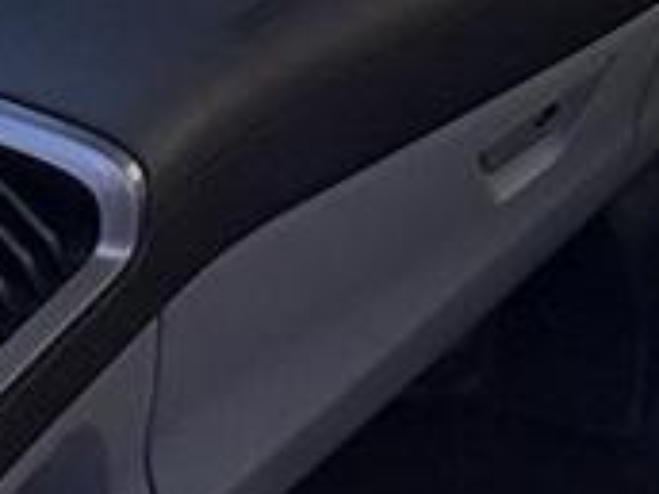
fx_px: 1390
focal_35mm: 73
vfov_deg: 16.7
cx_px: 1015
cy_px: -402
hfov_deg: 21.8
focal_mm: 2.22
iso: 50
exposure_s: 1/188
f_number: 2.2
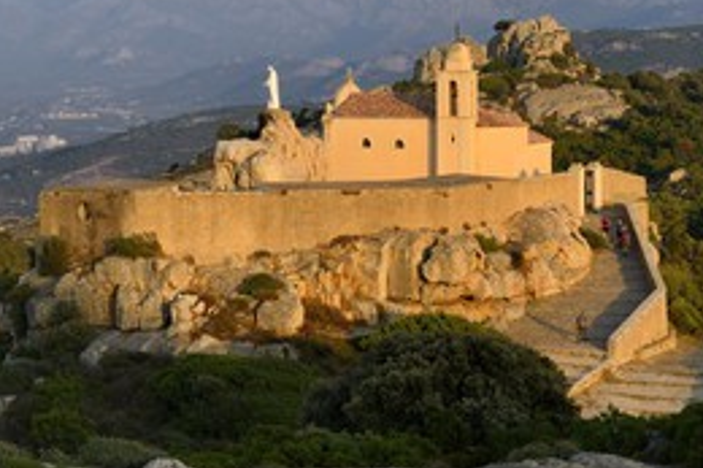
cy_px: 127
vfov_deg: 14.0
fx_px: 1893
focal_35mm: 97
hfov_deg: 20.8
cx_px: 541
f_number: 8
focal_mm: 60
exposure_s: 1/200
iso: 200
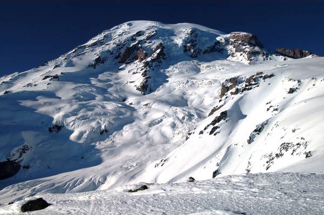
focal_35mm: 36
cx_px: 162
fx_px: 324
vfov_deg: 36.8
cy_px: 108
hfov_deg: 53.2
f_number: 9
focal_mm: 24
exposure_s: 1/320
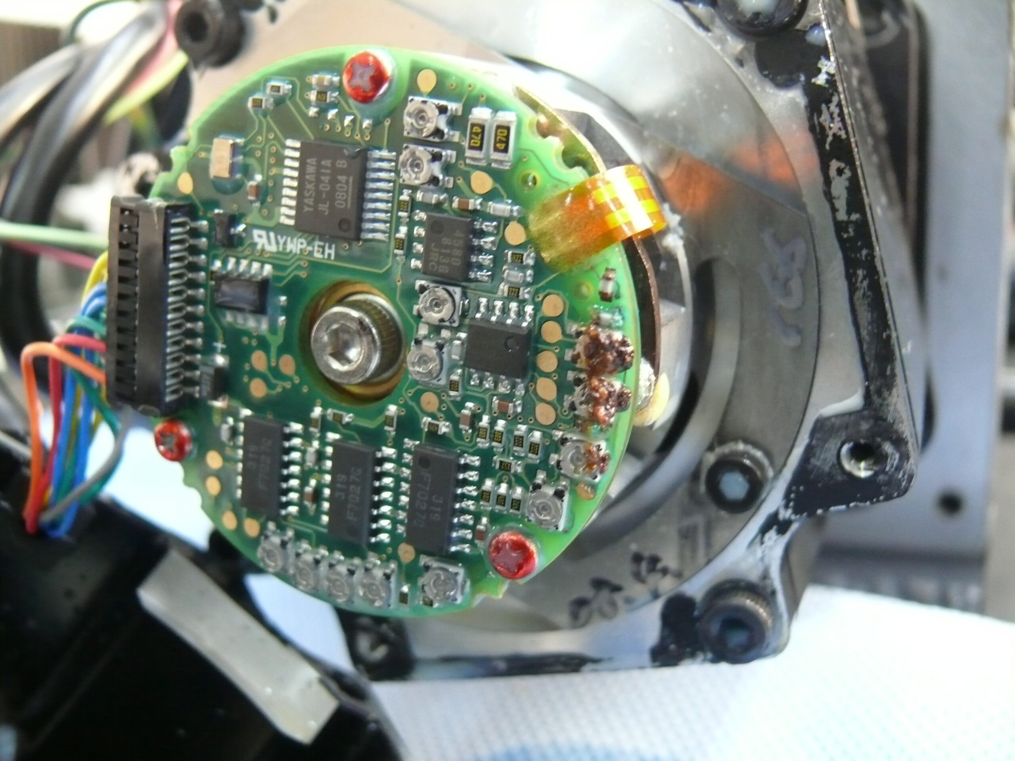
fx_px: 1026
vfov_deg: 40.7
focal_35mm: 35
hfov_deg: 52.6
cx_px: 508
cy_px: 380
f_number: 2.8
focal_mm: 7.5
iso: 400
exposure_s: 1/40
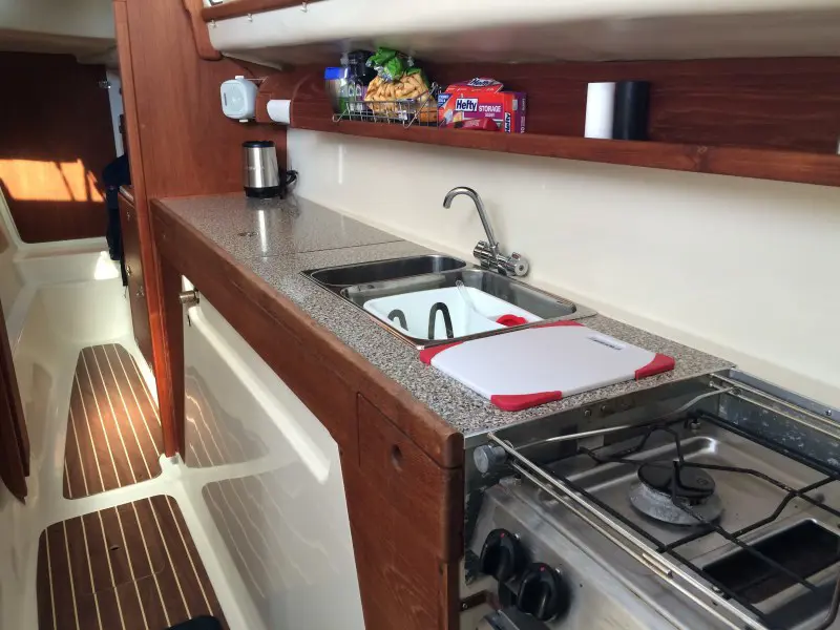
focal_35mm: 29
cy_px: 315
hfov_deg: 61.7
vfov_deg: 48.2
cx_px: 420
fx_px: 704
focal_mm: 4.15
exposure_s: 1/30
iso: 50
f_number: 2.2
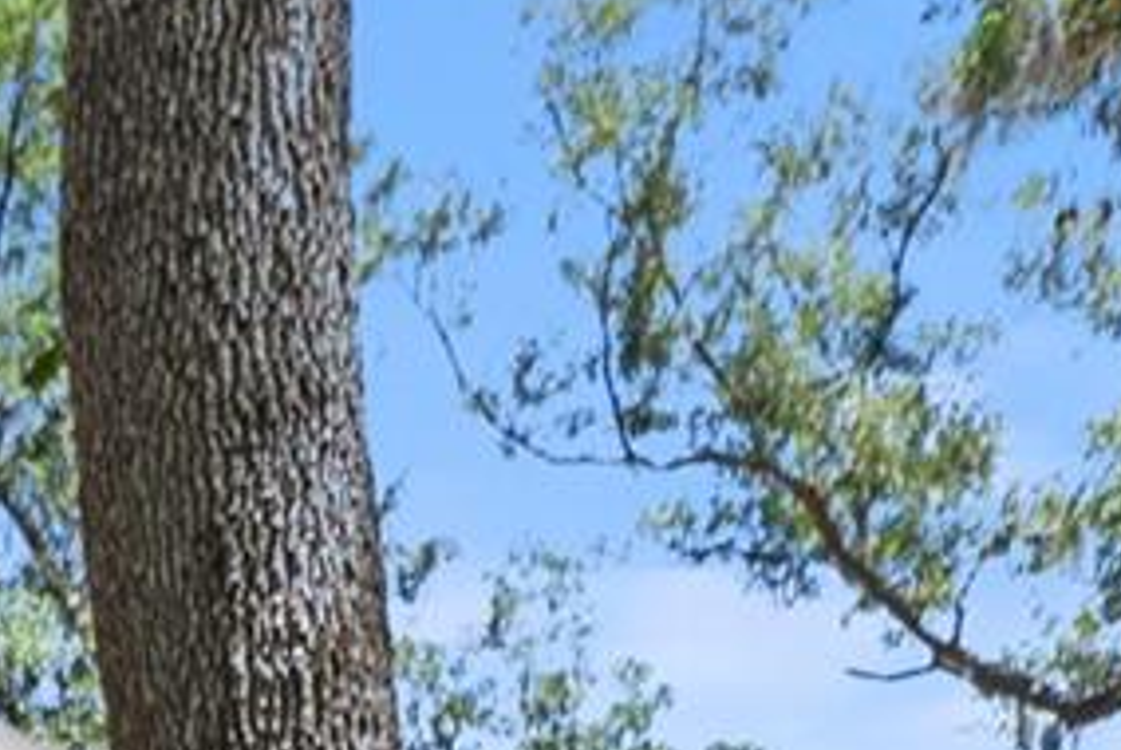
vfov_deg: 8.8
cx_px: -1354
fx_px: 4208
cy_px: 2062
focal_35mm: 135
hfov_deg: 12.6
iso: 80
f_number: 8
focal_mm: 24
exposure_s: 1/15
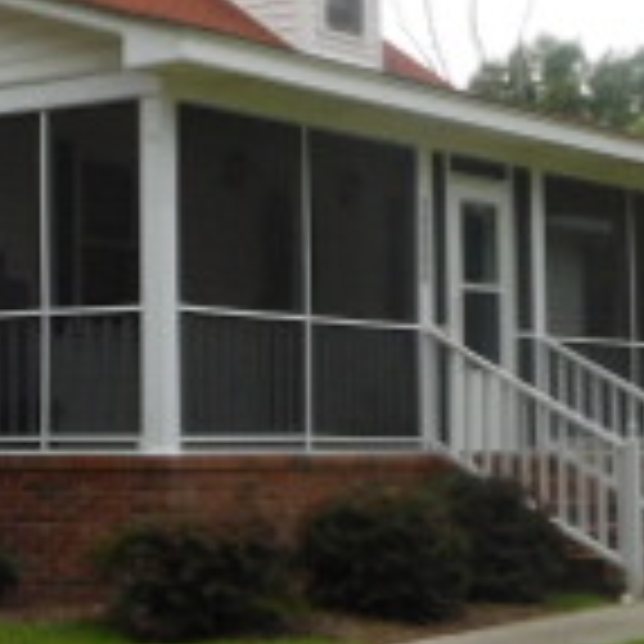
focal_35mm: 111
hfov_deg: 15.2
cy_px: 342
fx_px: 2336
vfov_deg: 15.7
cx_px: -122
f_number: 3.2
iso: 125
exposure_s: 1/250
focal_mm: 4.9
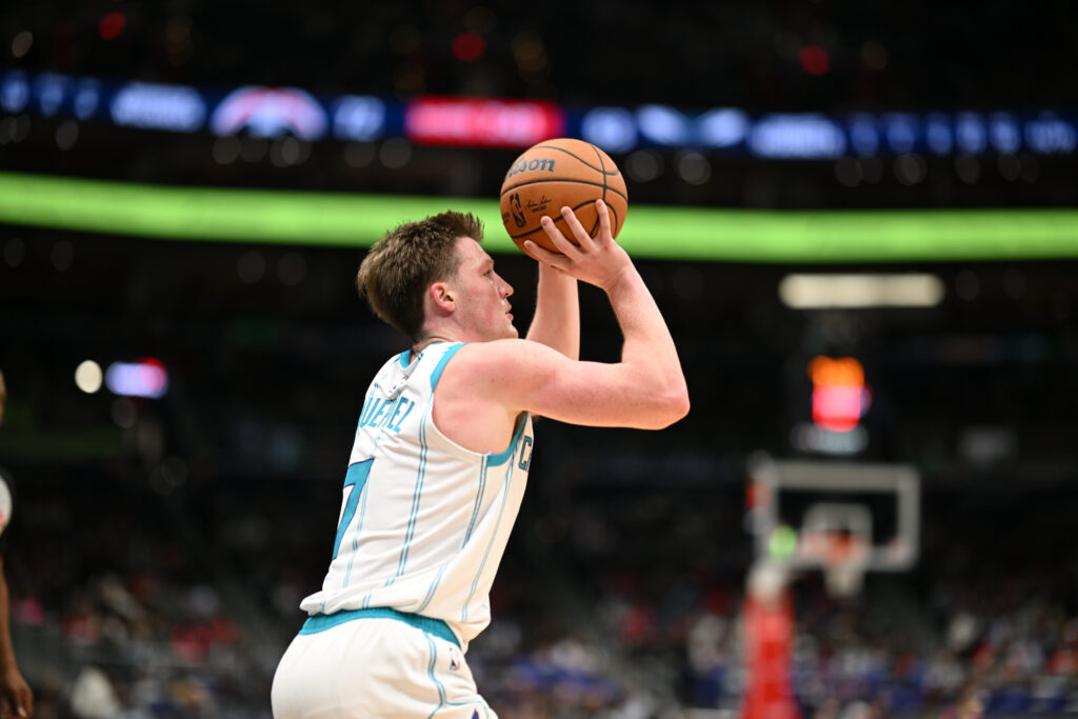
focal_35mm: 85
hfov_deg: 23.9
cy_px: 360
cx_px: 539
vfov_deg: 16.1
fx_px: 2545
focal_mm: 85
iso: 320
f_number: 1.2
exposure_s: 1/1000
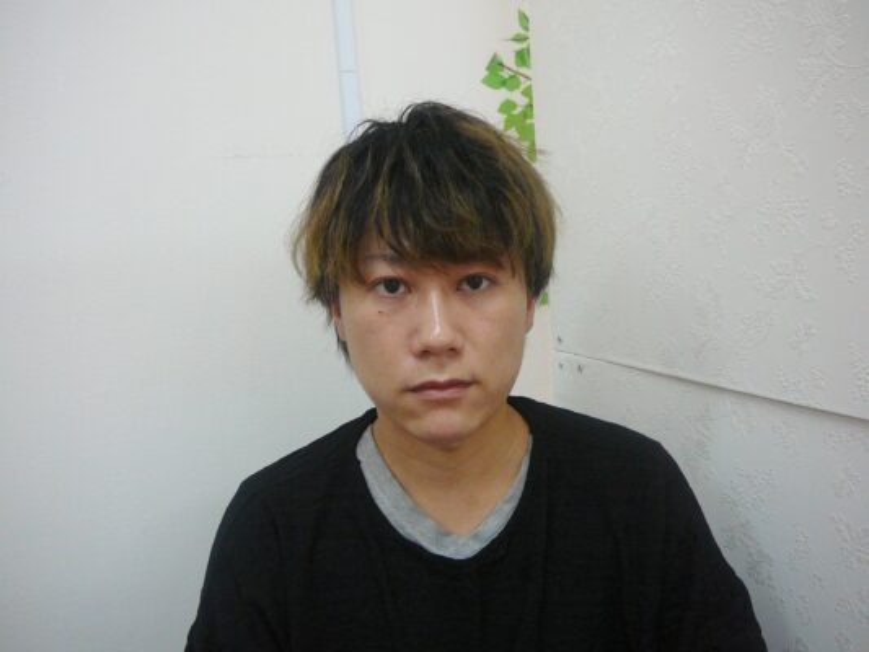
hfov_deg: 52.6
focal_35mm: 35
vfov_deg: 40.7
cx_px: 434
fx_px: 879
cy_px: 326
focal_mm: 5.2
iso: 200
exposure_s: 1/25
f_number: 2.8
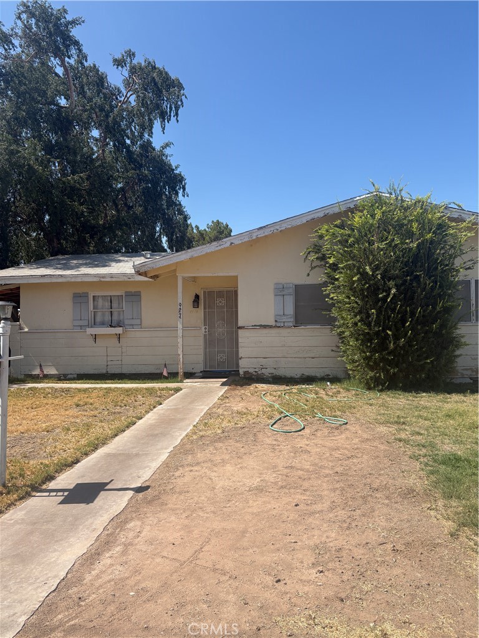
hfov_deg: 53.1
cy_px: 319
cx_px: 240
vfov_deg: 67.3
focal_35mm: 26
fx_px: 480
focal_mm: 5.96
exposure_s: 1/3623
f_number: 1.6
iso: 50
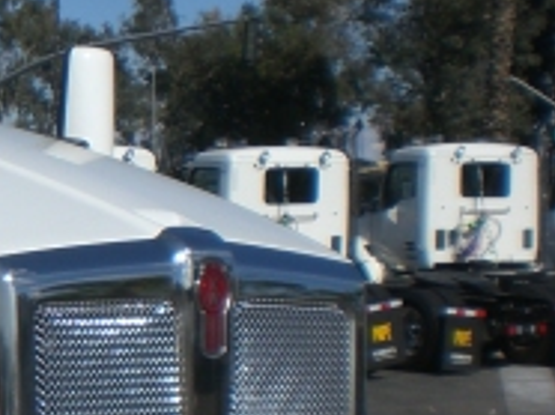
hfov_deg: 13.7
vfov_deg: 11.2
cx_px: -397
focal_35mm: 131
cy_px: 412
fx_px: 2098
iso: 50
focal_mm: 6.3
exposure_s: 1/1000
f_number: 4.4
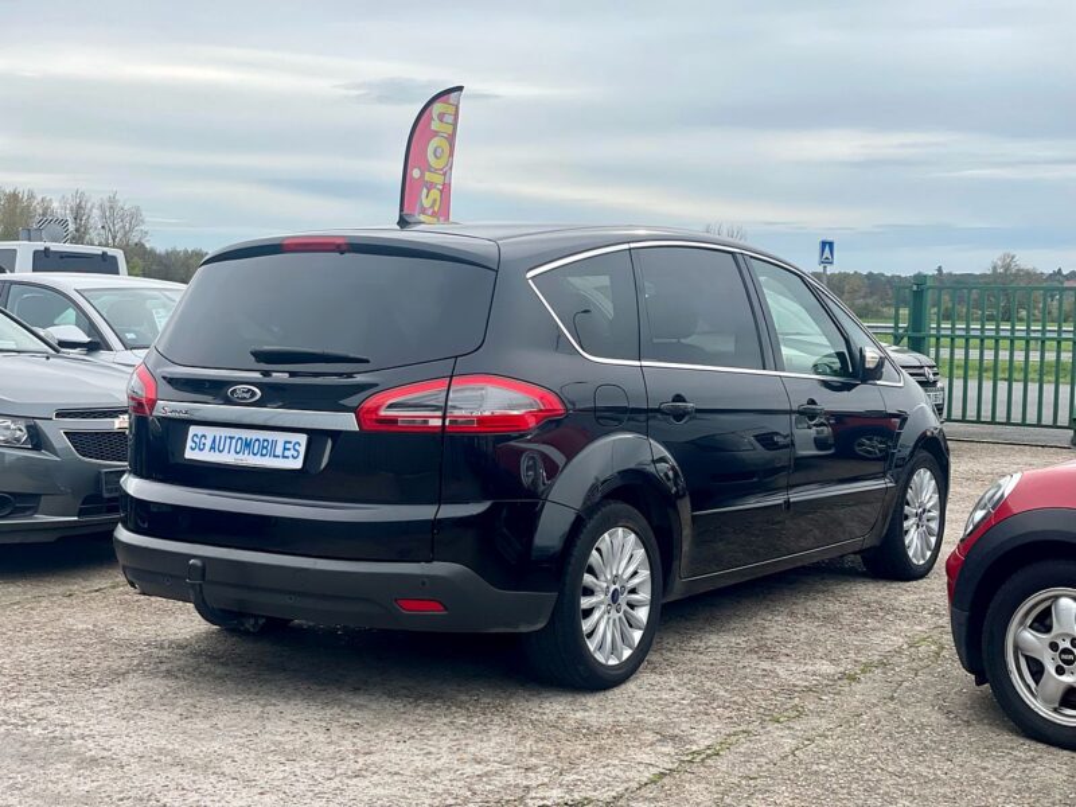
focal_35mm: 52
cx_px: 538
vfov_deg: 28.0
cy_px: 404
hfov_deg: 36.8
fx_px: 1616
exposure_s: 1/1115
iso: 32
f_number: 2
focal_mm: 6
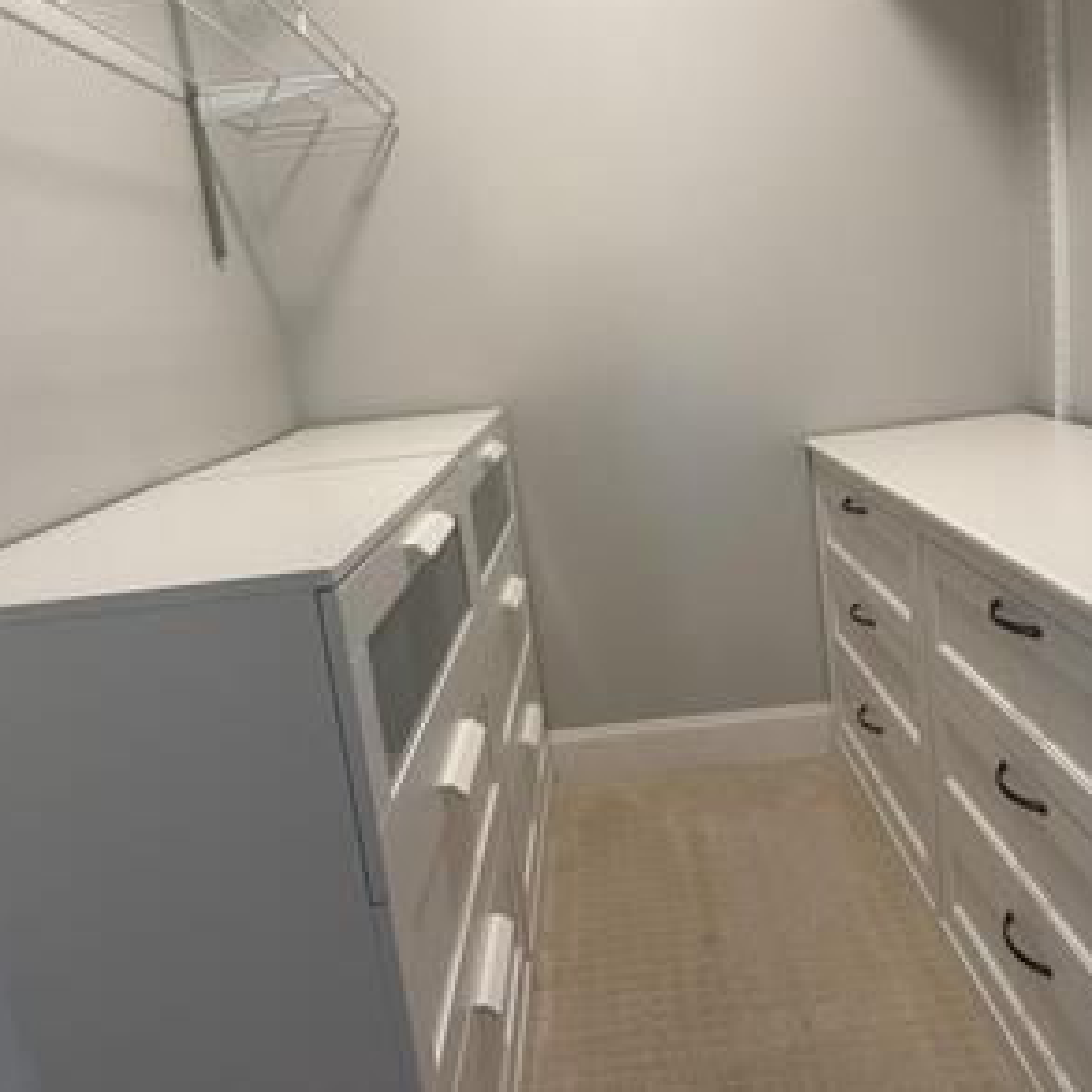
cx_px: 607
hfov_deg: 55.5
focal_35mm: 29
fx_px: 1035
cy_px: 537
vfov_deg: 55.6
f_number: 1.78
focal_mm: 6.76
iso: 160
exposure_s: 1/60
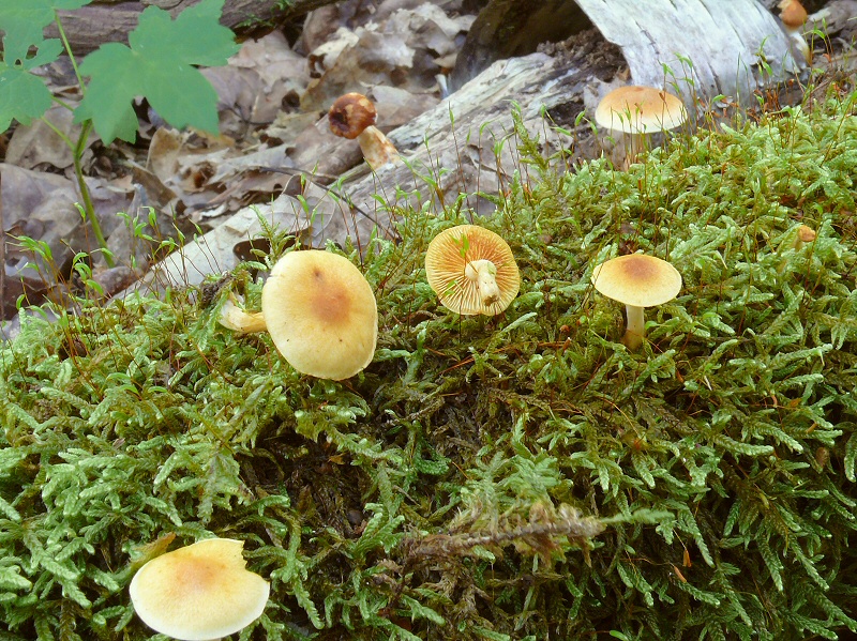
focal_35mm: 50
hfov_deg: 38.2
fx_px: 1237
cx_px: 428
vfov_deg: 29.1
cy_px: 320
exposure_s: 1.6
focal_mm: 10.6
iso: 100
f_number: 11
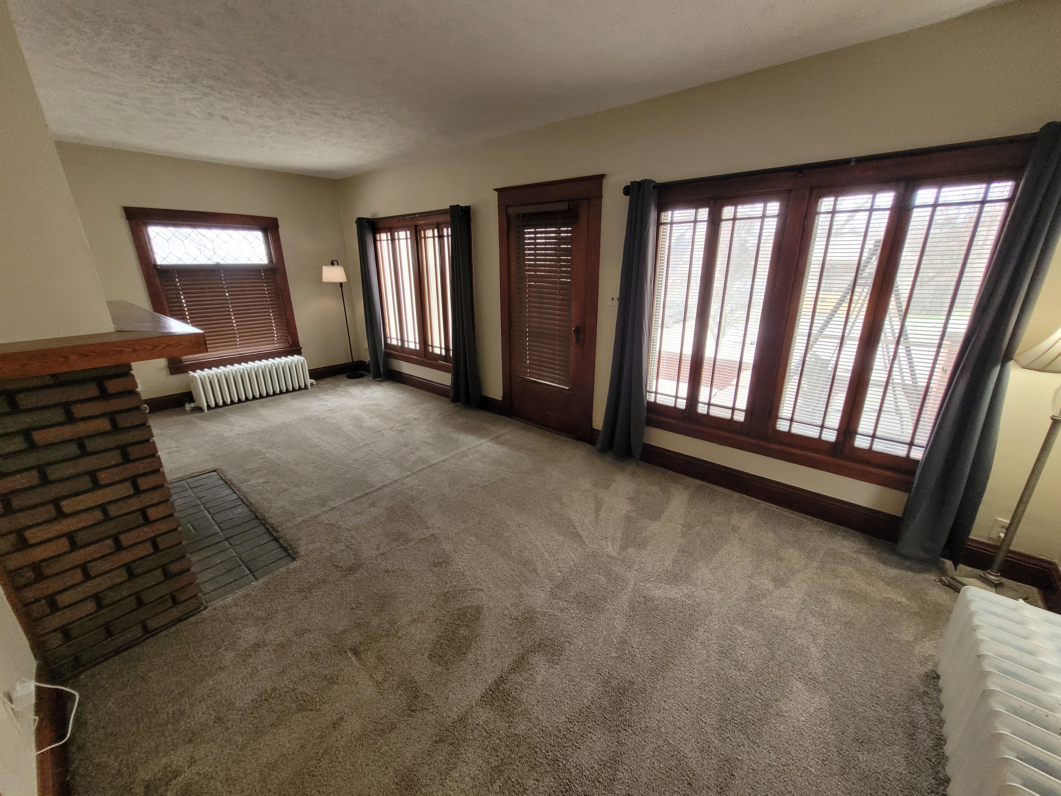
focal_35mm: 13
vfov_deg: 89.9
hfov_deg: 106.2
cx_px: 530
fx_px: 398
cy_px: 398
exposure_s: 1/60
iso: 320
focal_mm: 1.74
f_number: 2.2
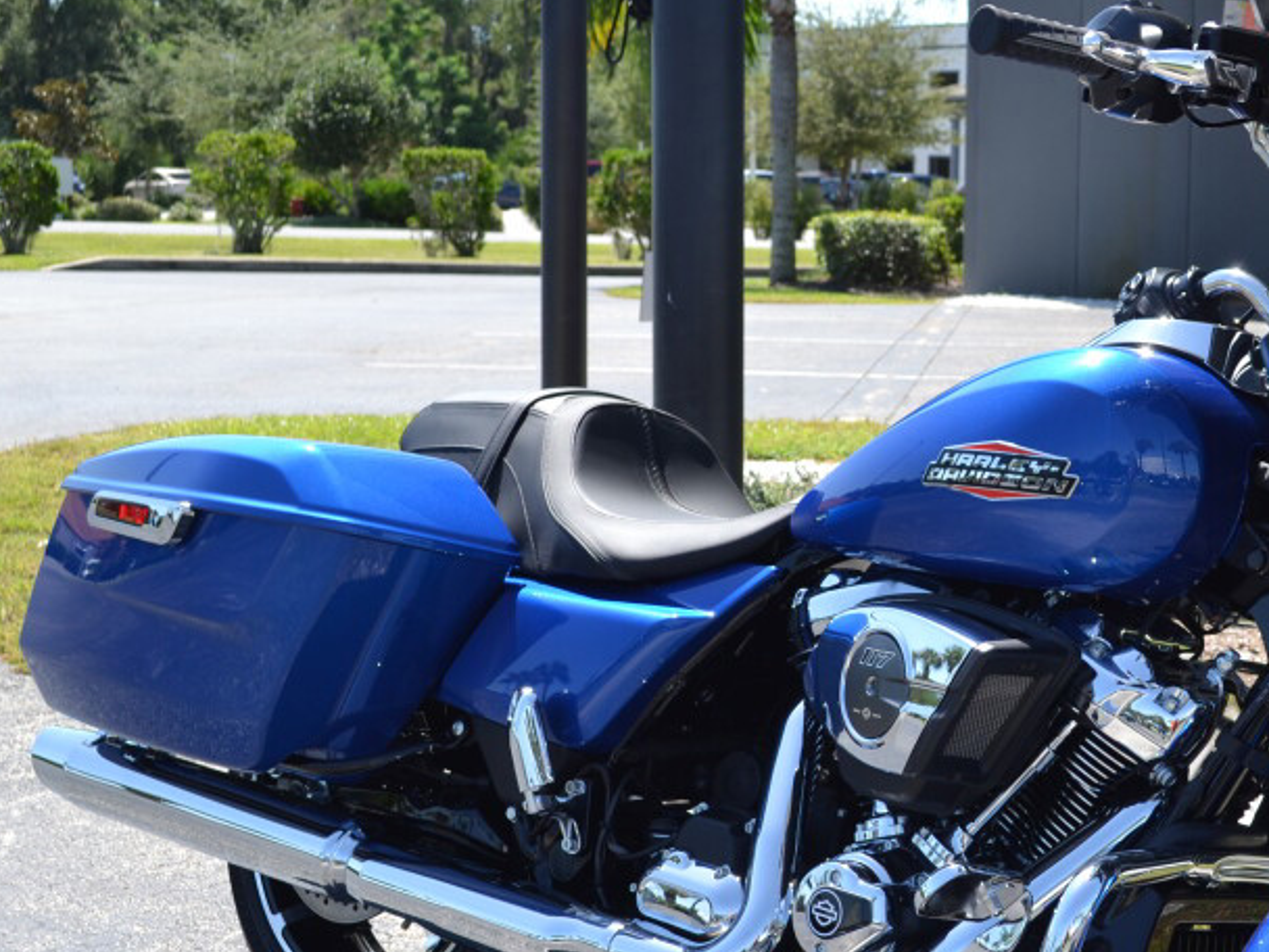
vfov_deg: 19.8
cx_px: 1004
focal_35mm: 74
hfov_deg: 25.9
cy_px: 668
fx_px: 2713
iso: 100
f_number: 6.3
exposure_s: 1/160
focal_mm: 26
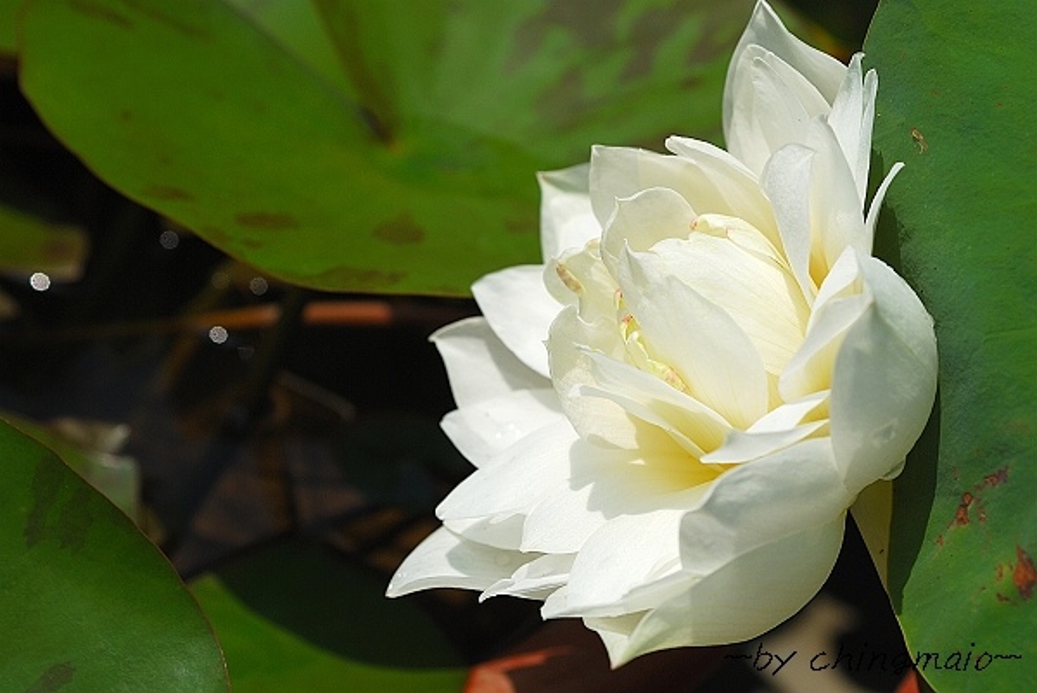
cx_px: 518
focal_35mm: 105
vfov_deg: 13.1
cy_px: 346
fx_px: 3027
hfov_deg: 19.4
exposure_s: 1/800
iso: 100
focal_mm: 70
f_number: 8
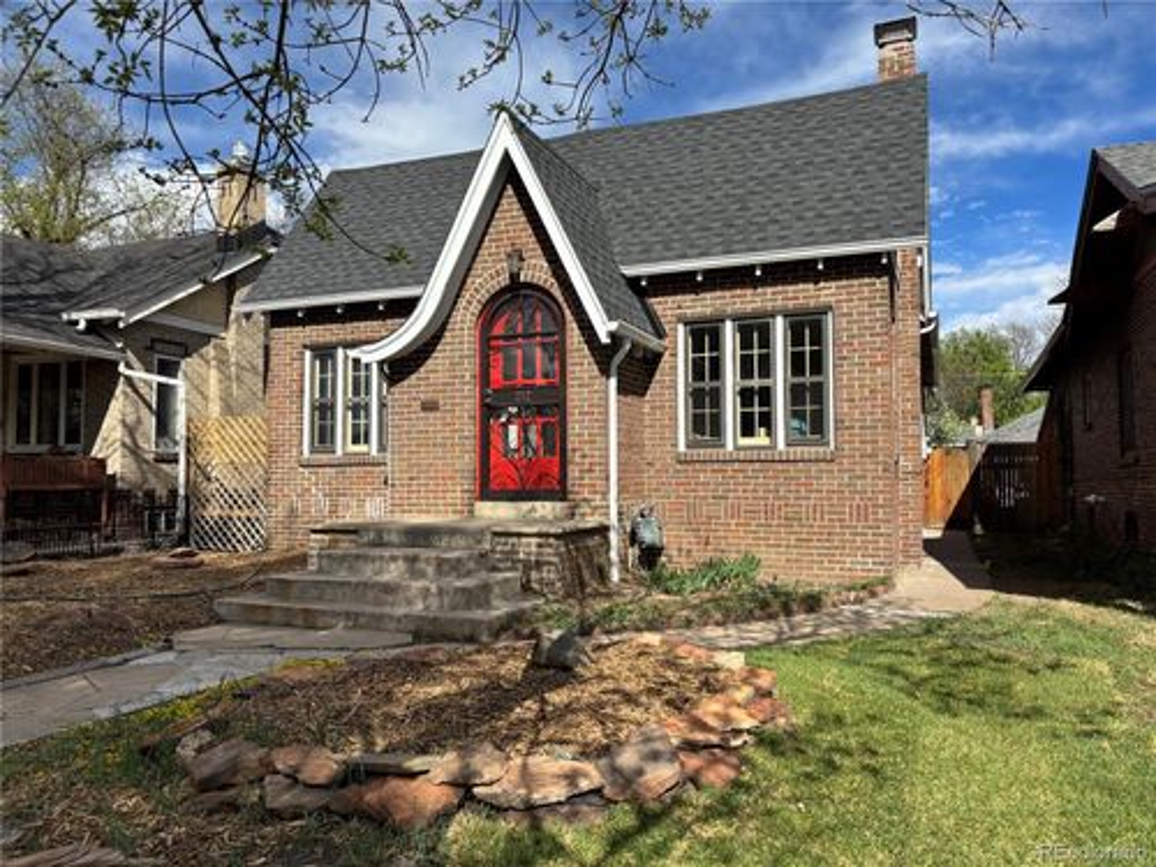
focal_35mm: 26
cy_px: 434
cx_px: 578
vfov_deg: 53.1
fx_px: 868
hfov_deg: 67.3
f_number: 1.6
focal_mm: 5.96
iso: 50
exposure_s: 1/3205
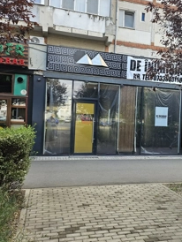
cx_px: 132
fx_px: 245
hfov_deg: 39.9
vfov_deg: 52.6
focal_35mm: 35
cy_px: 125
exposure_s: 1/373
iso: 50
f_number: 1.8
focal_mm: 5
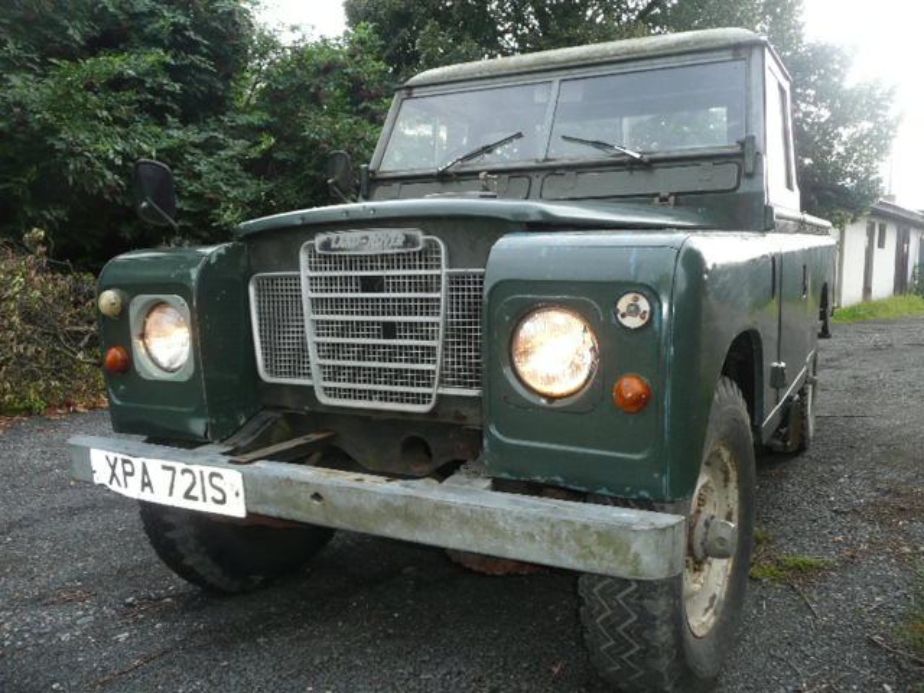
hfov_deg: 63.4
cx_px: 462
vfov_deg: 49.7
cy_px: 346
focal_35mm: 28
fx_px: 747
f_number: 3.3
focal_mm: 4.6
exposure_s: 1/40
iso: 100
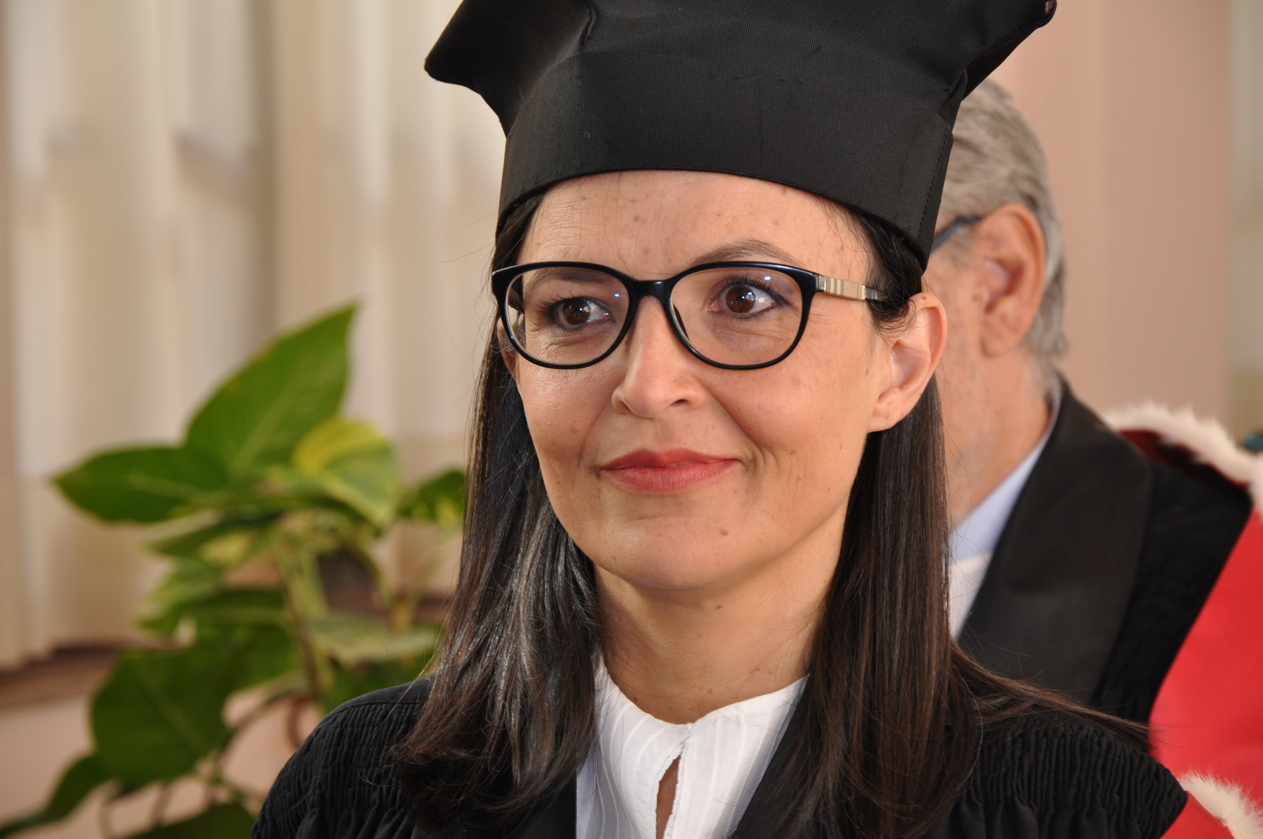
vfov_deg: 8.7
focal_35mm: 158
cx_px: 632
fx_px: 5519
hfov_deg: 13.1
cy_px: 420
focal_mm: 105
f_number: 8
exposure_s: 1/200
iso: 500
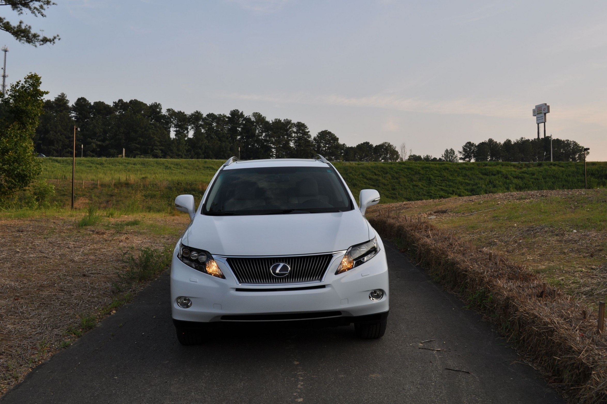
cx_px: 314
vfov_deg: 37.8
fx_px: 589
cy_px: 193
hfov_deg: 54.5
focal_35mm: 35
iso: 200
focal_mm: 22
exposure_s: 1/200
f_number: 7.1
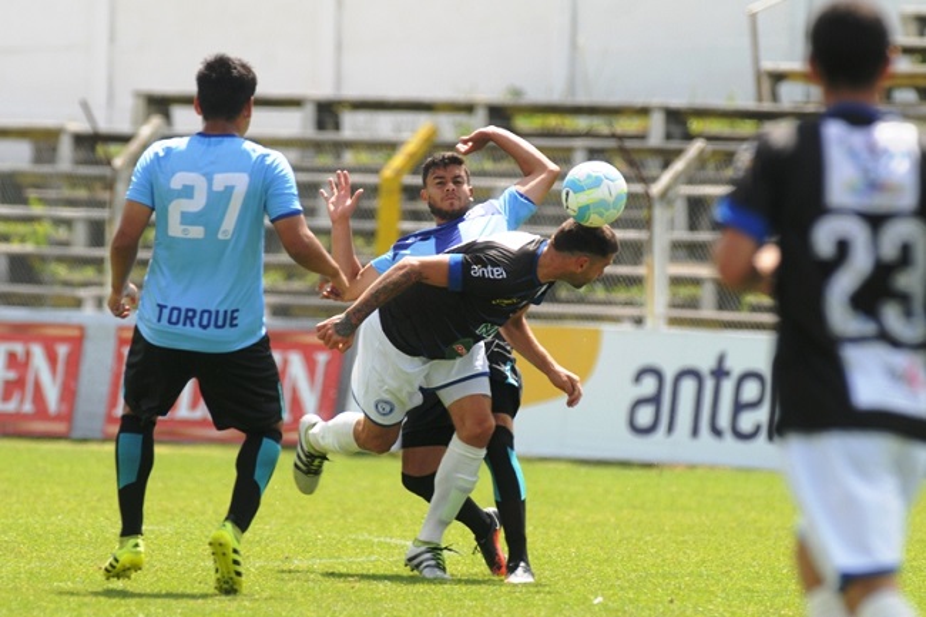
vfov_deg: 2.2
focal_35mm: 630
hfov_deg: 3.3
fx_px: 16200
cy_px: 308
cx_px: 463
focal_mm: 420
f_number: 5.6
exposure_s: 1/640
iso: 320
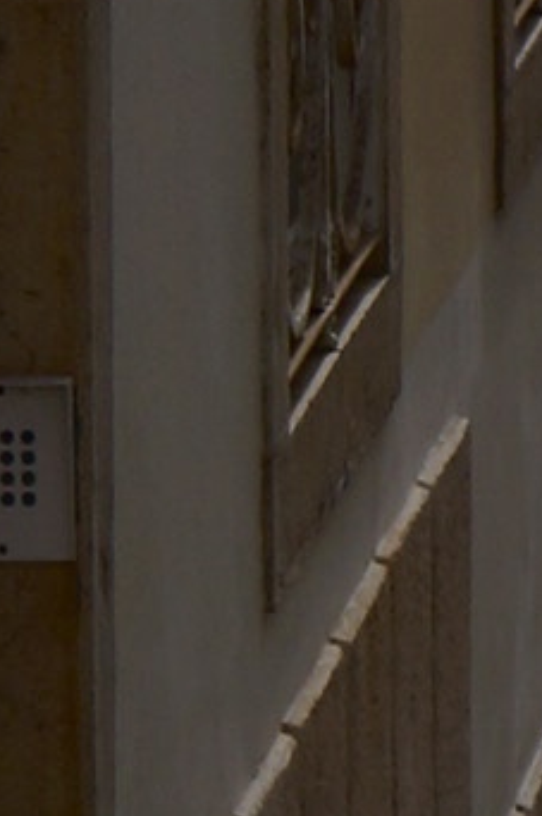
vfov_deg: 3.5
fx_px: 13296
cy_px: -704
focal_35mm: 587
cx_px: 1901
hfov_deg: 2.3
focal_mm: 55
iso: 100
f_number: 9
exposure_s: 1/500
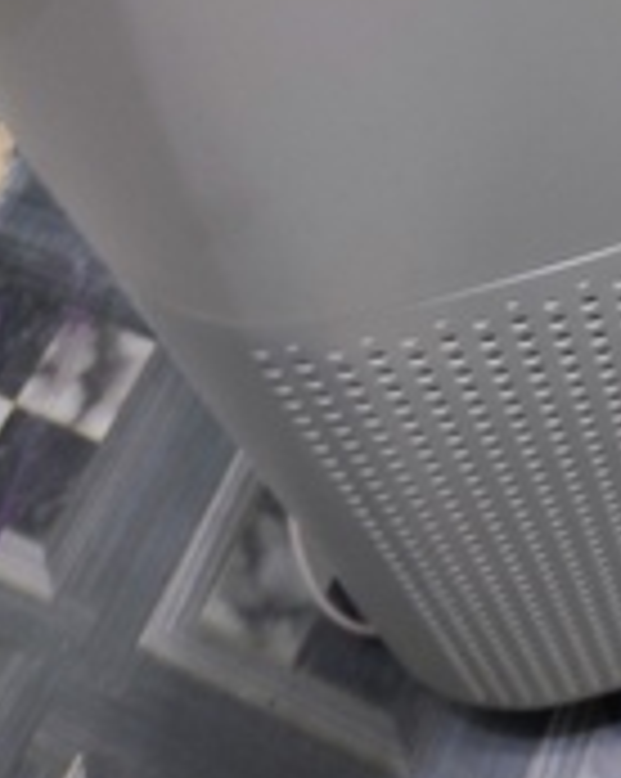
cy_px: -34
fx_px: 1427
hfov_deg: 23.1
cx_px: 686
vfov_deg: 28.3
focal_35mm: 62
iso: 794
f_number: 1.89
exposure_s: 1/20
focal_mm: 5.89
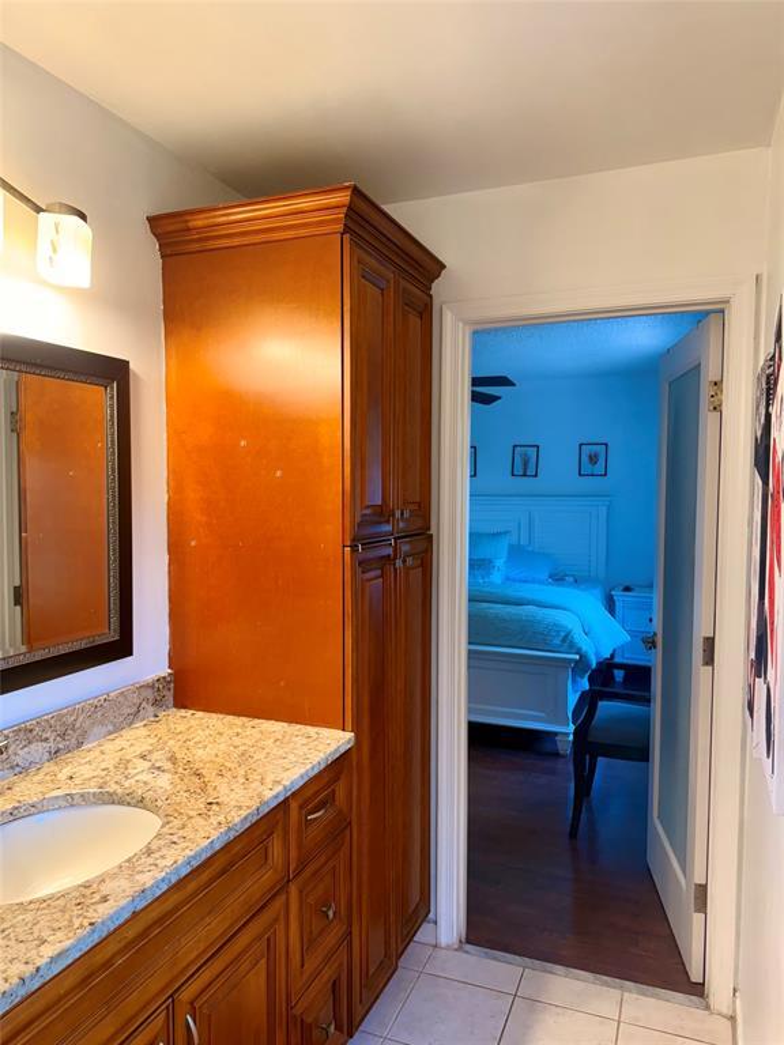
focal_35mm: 24
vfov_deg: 71.6
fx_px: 725
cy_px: 522
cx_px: 392
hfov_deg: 56.8
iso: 125
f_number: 1.78
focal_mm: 6.76
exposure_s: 1/120
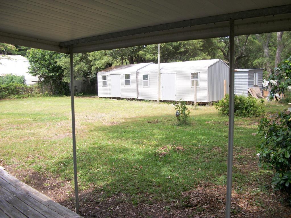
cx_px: 146
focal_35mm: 32
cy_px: 109
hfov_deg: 56.8
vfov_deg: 44.2
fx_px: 269
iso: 80
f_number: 8.8
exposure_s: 1/50
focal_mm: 5.7
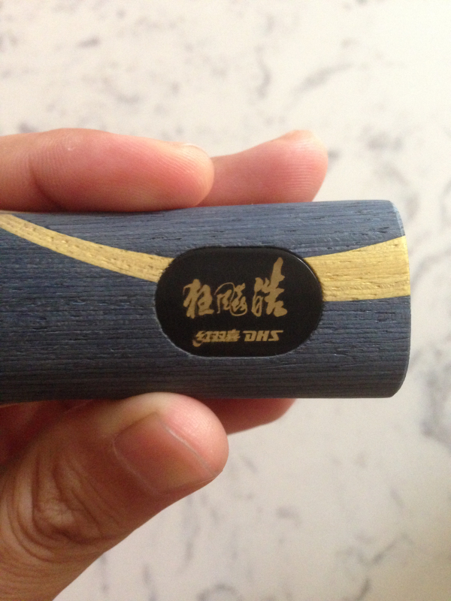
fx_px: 573
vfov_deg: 55.4
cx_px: 226
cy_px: 300
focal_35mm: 33
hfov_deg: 42.9
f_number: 2.4
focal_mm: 4.12
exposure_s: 1/15
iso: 400
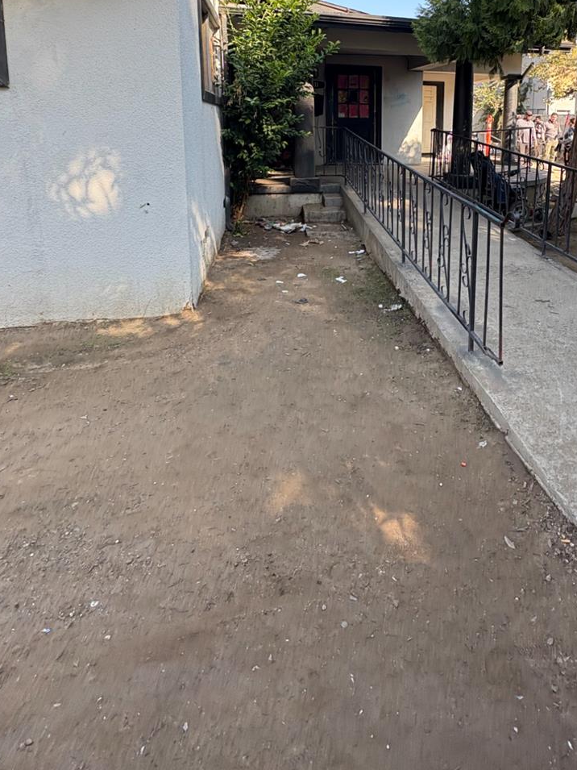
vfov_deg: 70.6
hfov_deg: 59.4
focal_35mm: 22
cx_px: 394
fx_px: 489
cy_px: 181
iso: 50
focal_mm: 2.22
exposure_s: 1/200
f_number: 2.2
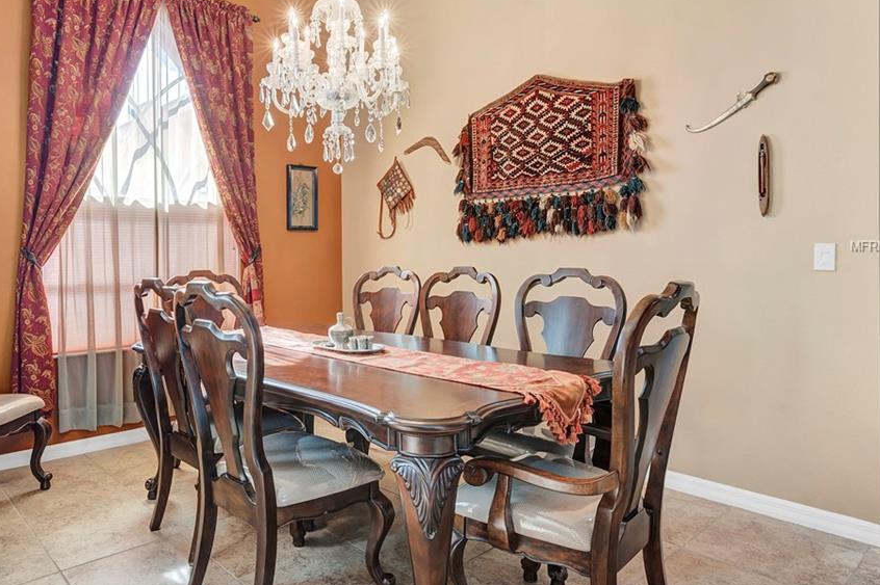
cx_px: 377
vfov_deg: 54.8
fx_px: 562
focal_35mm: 23
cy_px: 247
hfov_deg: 75.7
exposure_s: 1/8
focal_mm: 19
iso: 320
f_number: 8
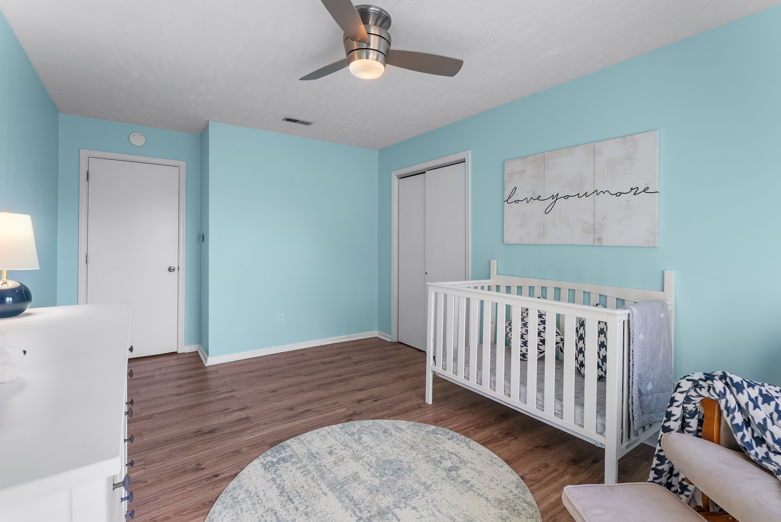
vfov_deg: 73.8
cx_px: 400
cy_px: 269
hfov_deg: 96.7
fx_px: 347
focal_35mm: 16
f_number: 9
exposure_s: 1/2.5
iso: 100
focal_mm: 14
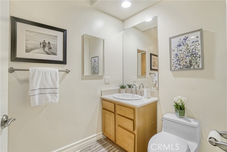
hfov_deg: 100.4
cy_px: 76
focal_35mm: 15
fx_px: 95
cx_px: 114
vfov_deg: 77.4
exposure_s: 1/30
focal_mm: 10
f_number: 4
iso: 1600
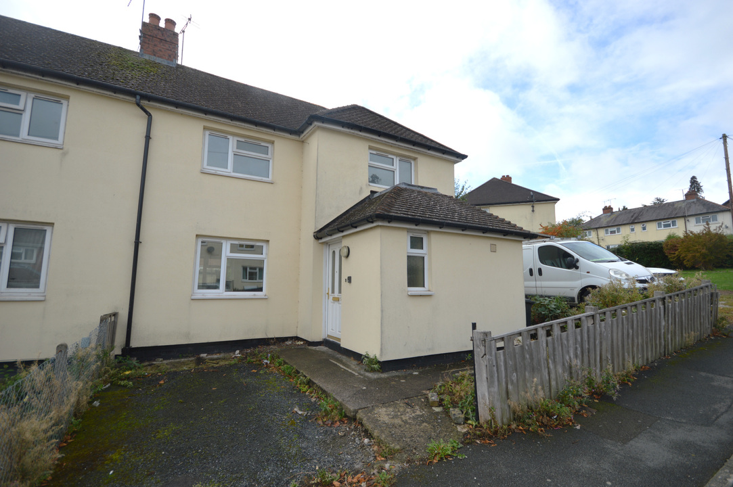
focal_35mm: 16
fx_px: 336
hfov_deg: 95.0
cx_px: 366
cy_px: 244
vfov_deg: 72.0
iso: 100
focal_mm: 11
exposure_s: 1/200
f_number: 7.1
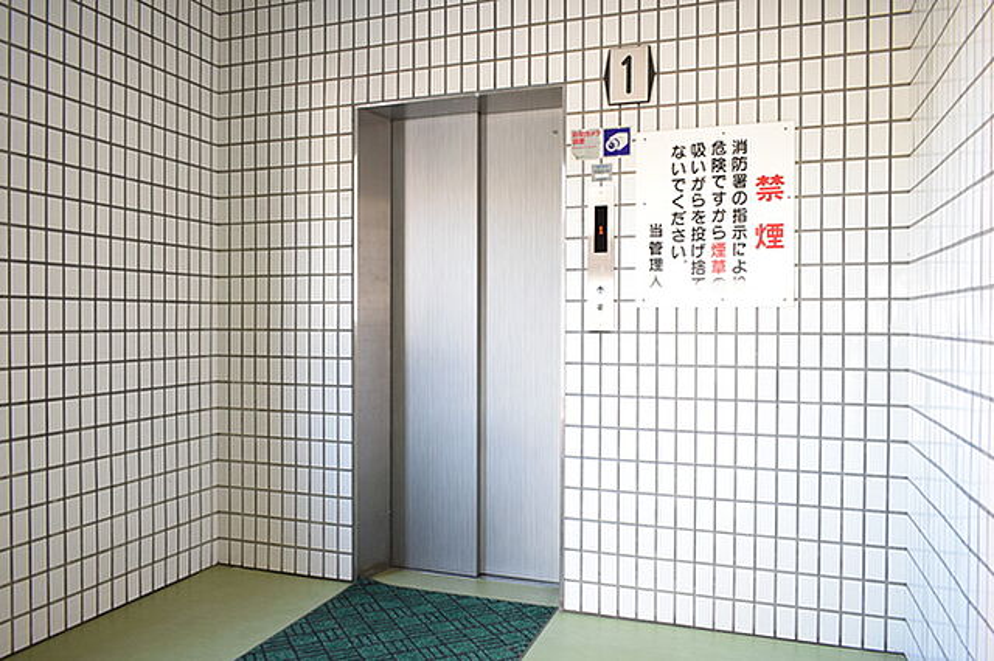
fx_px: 745
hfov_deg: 67.4
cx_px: 497
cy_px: 330
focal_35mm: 27
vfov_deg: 47.9
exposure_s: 1/20
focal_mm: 18
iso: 1250
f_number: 5.6
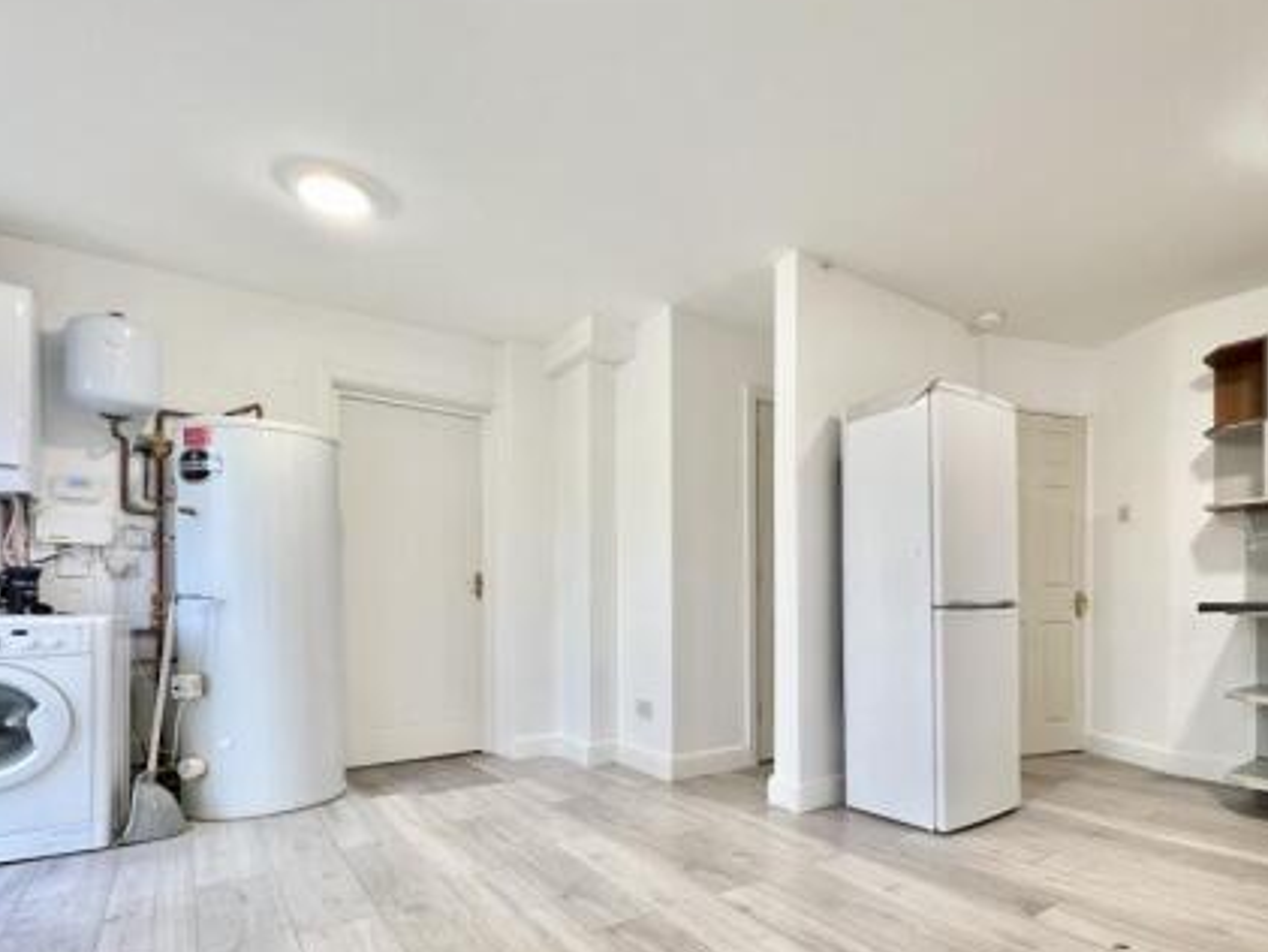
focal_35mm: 18
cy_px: 613
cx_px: 815
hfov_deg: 85.5
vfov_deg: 70.1
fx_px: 660
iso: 125
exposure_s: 1/100
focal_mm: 1.57
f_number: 1.8
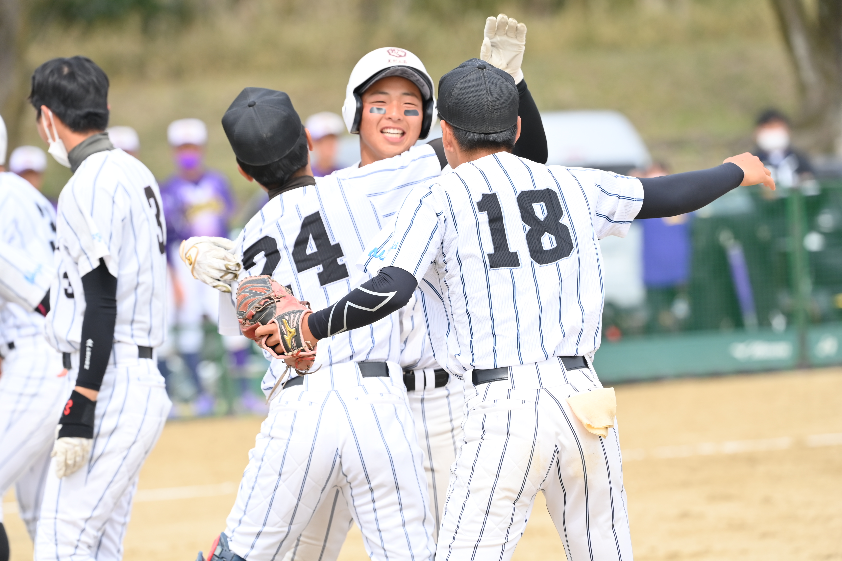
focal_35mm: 290
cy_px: 280
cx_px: 421
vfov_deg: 4.7
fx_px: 6782
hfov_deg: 7.1
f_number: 5.6
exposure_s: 1/1600
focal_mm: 290
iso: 640
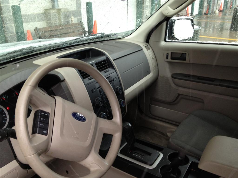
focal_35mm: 35
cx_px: 119
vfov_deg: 40.7
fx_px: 241
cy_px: 89
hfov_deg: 52.6
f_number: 2.4
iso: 80
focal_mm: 4.28
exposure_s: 1/20
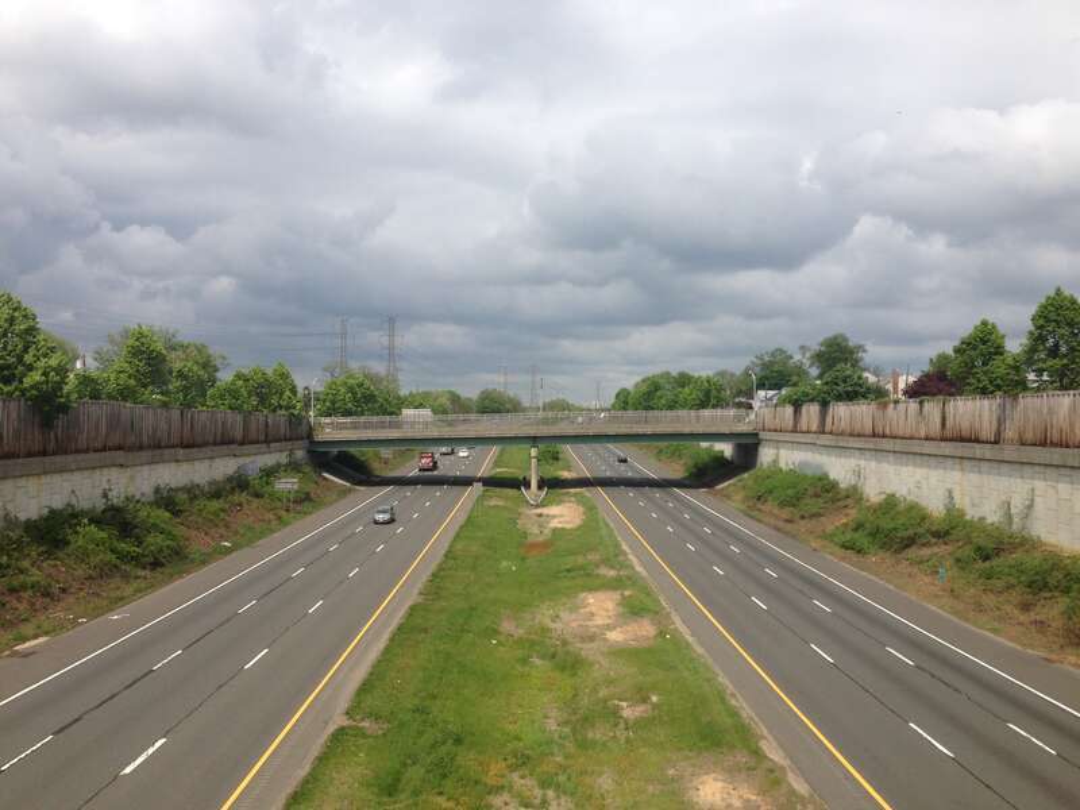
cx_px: 540
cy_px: 405
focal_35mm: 33
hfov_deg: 55.4
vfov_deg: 42.9
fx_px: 1030
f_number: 2.4
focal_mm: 4.13
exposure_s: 1/2262
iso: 50
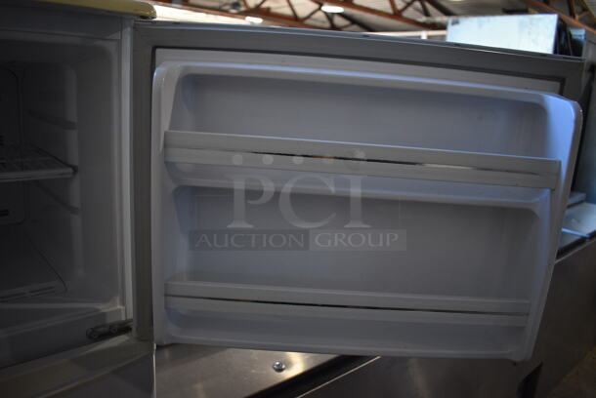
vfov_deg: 48.0
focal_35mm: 27
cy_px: 199
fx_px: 447
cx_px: 298
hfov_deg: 67.3
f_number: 3.5
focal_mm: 18
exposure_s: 1/125
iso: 1100
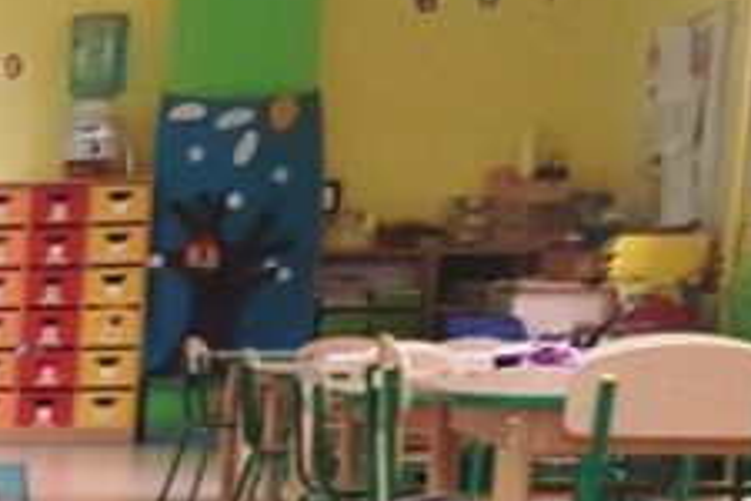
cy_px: 691
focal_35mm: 102
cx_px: -591
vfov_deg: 12.9
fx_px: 2128
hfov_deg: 16.7
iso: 200
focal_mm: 4.2
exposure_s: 1/25
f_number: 1.7
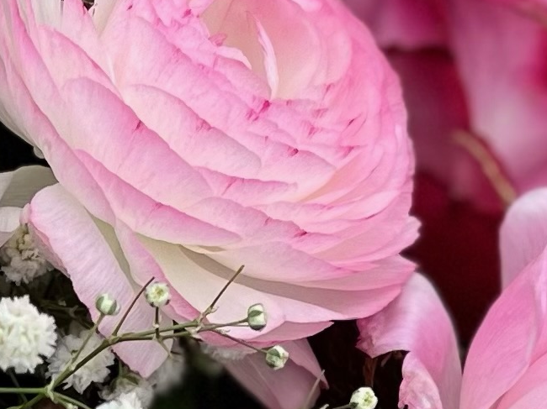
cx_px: 588
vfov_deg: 24.2
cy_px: 302
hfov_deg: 29.3
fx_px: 948
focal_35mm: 60
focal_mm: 5.1
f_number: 1.6
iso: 50
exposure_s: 1/499
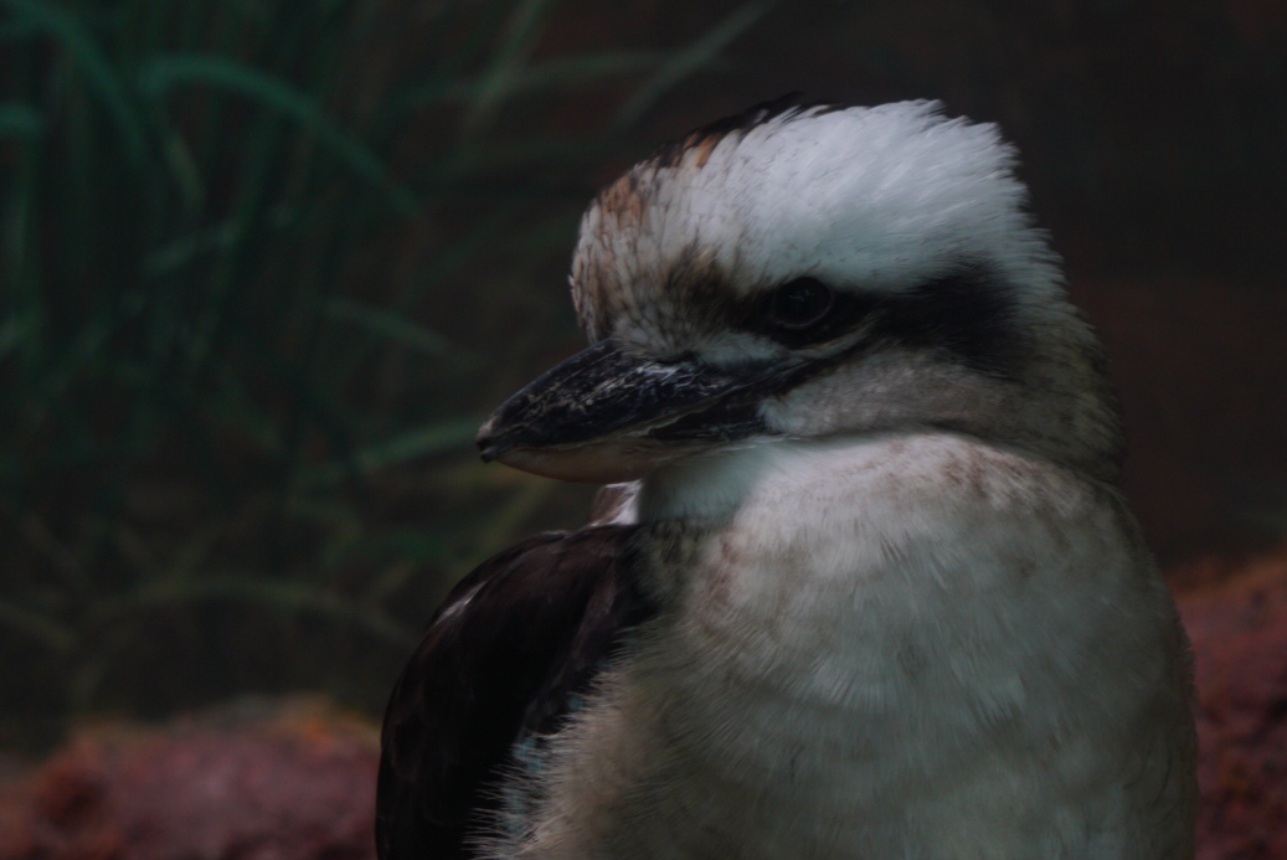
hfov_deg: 2.2
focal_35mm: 952
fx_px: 34049
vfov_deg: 1.4
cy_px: 524
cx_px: 792
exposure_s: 1/40
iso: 320
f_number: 6.3
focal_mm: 407
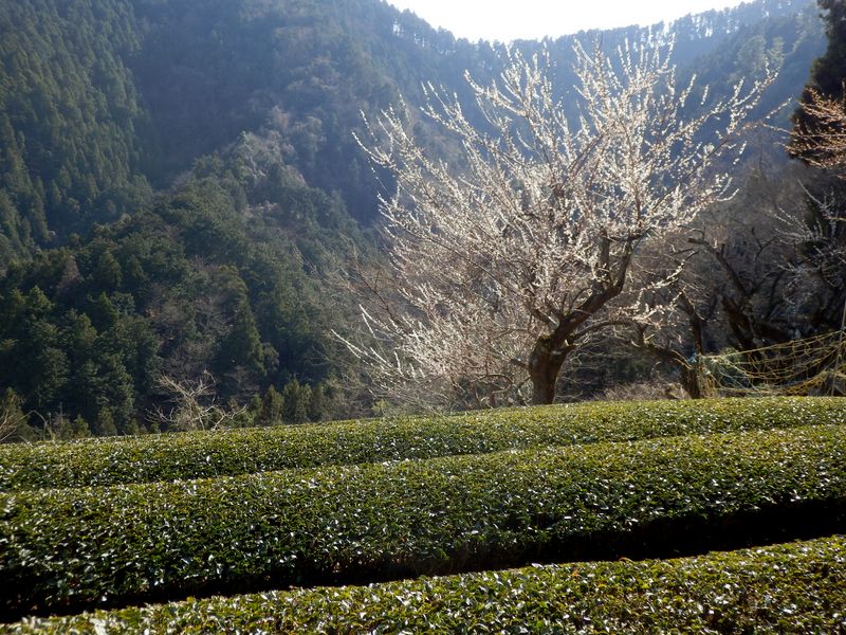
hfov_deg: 44.8
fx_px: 1026
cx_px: 423
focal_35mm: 42
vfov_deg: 34.3
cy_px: 318
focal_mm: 7.4
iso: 80
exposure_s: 1/250
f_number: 4
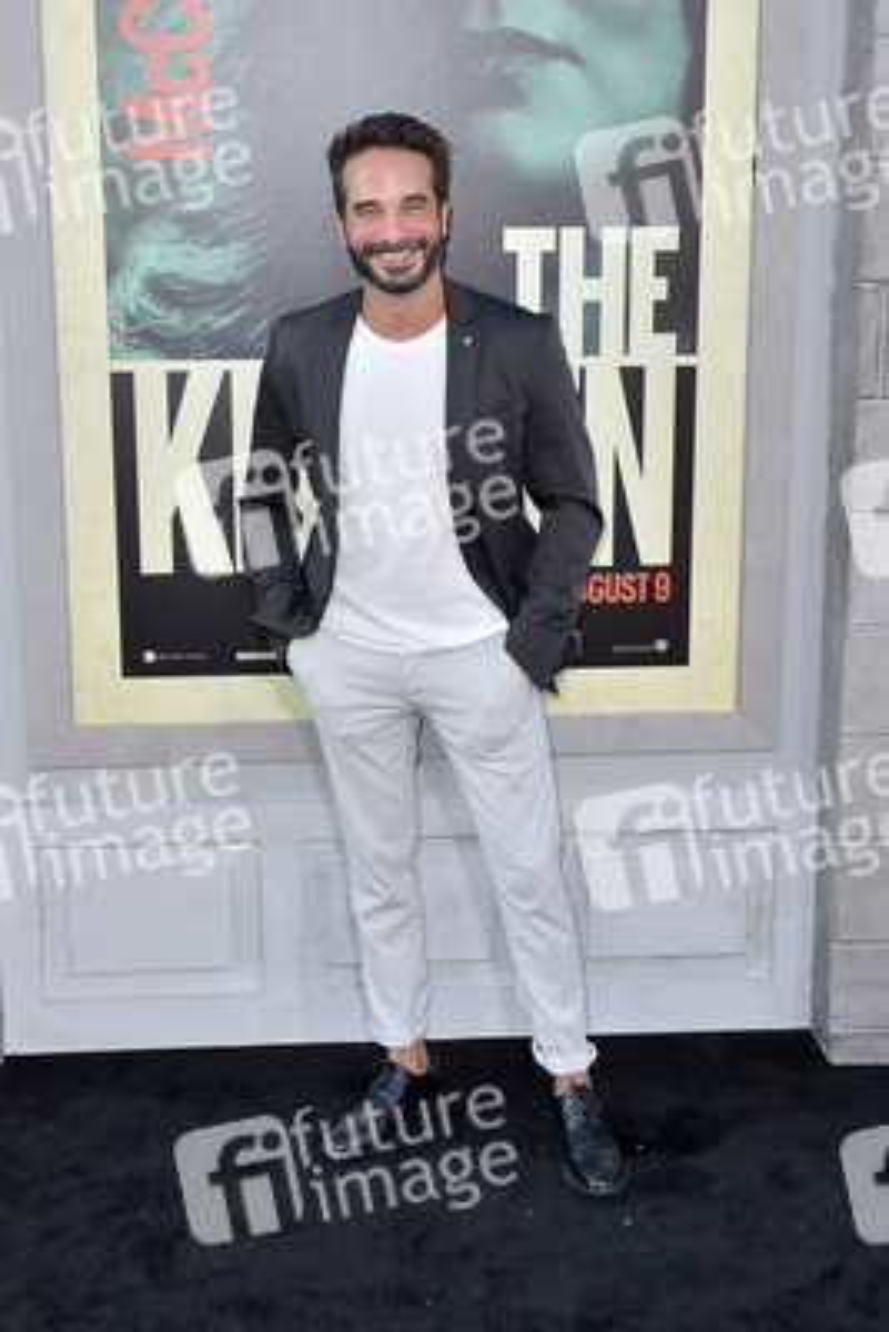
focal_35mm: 40
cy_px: 666
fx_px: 1480
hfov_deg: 33.4
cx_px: 444
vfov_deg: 48.4
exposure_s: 1/250
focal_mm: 40
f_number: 7.1
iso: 320
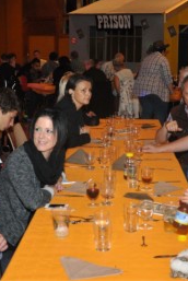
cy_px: 136
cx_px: 134
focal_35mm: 64
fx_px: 500
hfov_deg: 21.2
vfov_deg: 31.4
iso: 800
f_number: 4
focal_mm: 22
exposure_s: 1/60
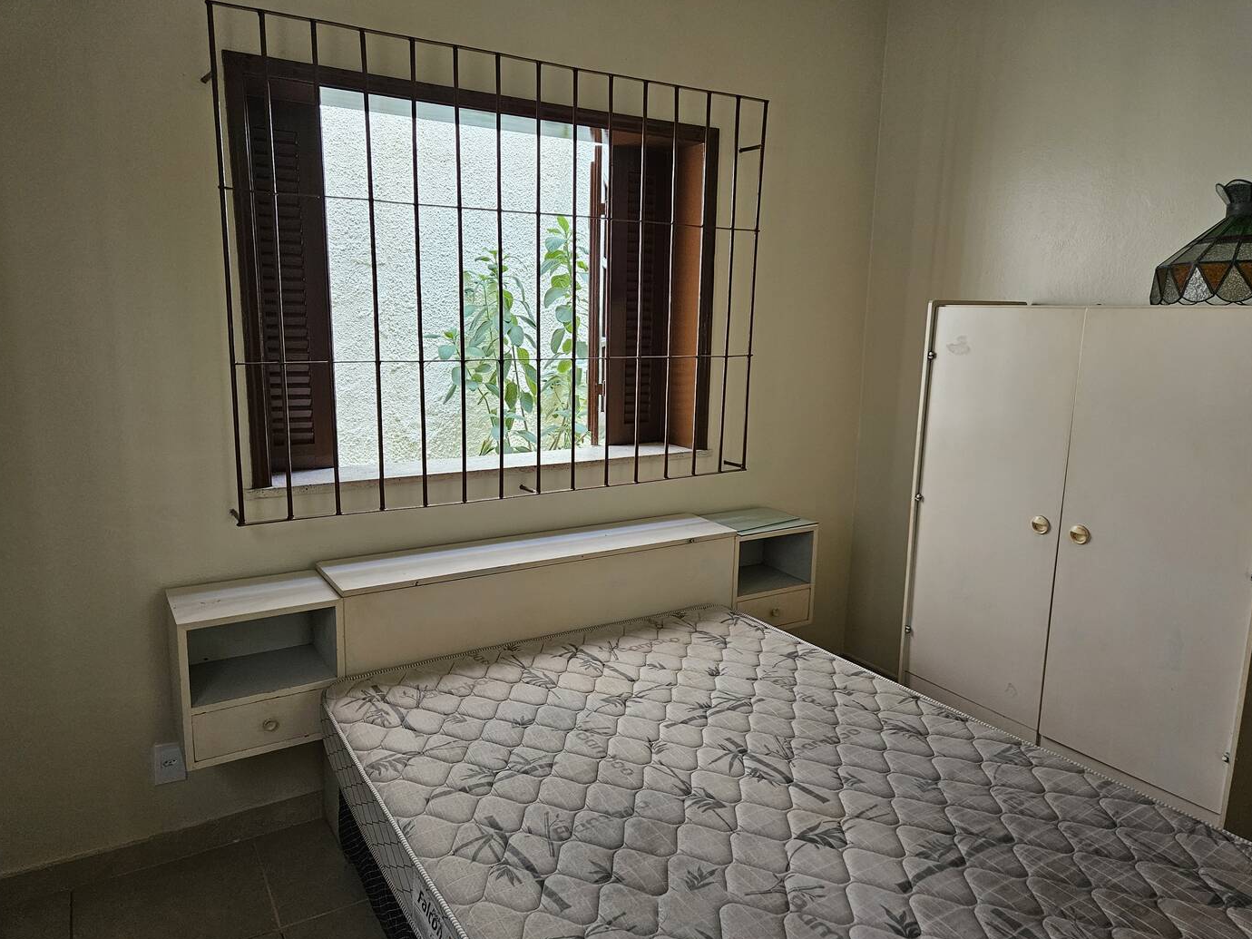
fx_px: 868
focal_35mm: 24
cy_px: 483
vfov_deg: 56.8
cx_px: 627
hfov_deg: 71.6
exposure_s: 1/170
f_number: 1.8
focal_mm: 5.4
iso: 400
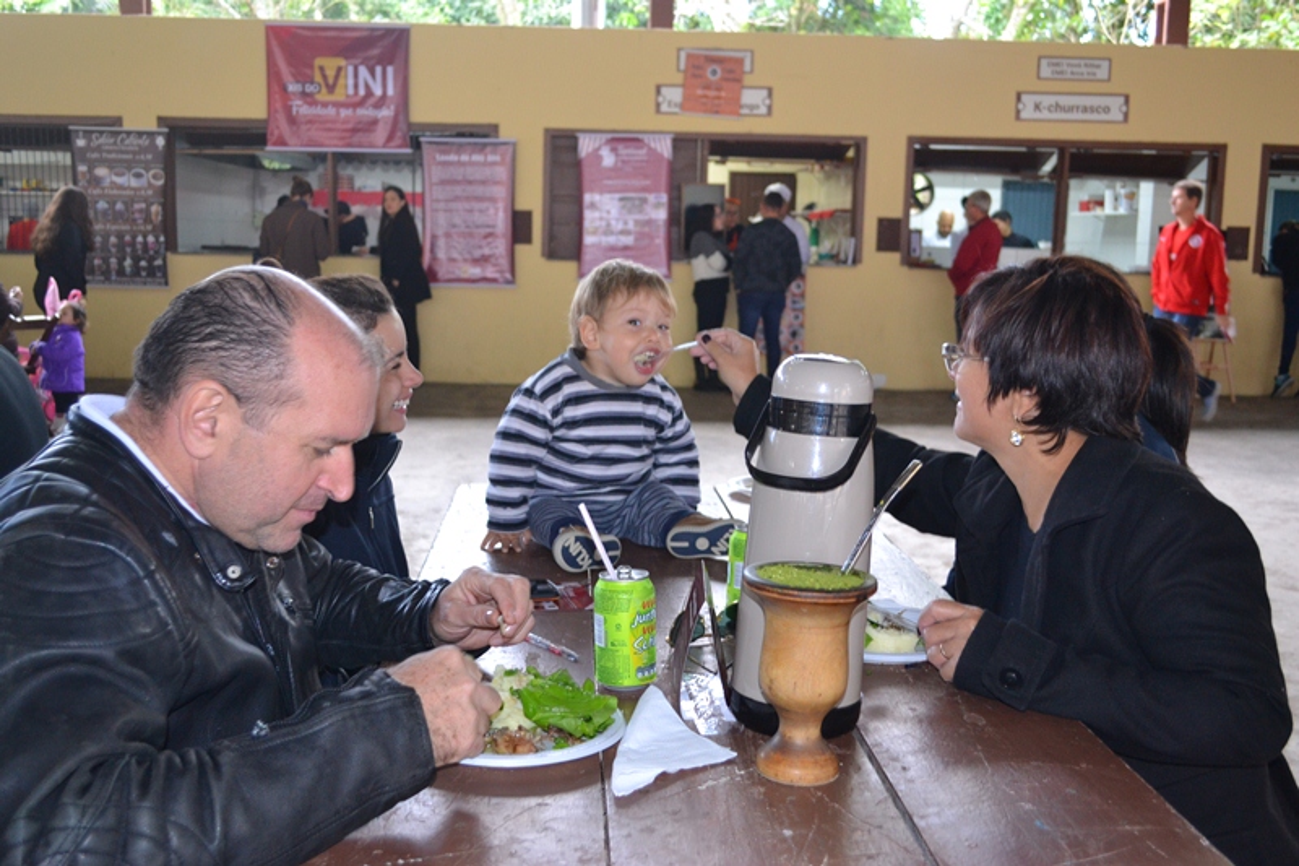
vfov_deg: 34.2
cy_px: 433
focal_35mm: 39
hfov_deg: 49.6
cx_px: 650
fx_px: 1407
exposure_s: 1/60
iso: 1100
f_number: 4.2
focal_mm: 26
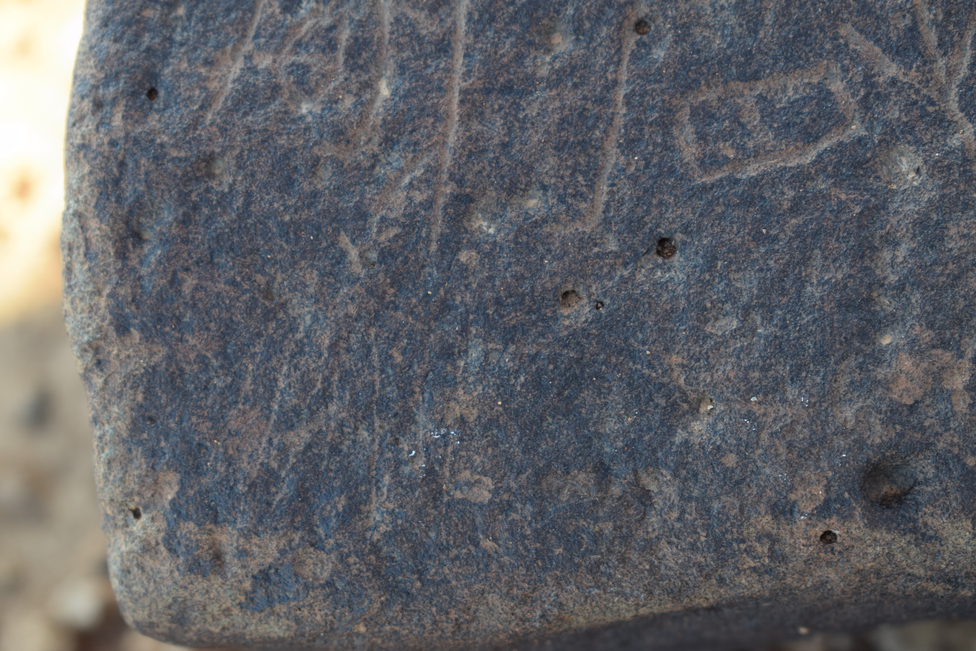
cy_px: 326
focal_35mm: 82
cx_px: 488
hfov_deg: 24.6
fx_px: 2236
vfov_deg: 16.6
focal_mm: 55
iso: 400
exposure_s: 1/160
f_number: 6.3
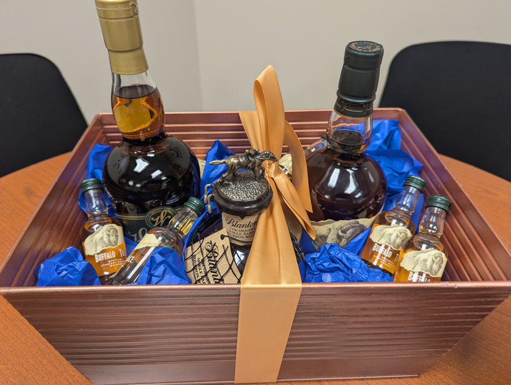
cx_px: 256
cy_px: 192
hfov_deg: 71.5
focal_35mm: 24
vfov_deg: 57.0
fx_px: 355
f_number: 1.85
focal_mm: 6.81
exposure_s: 1/24
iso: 64
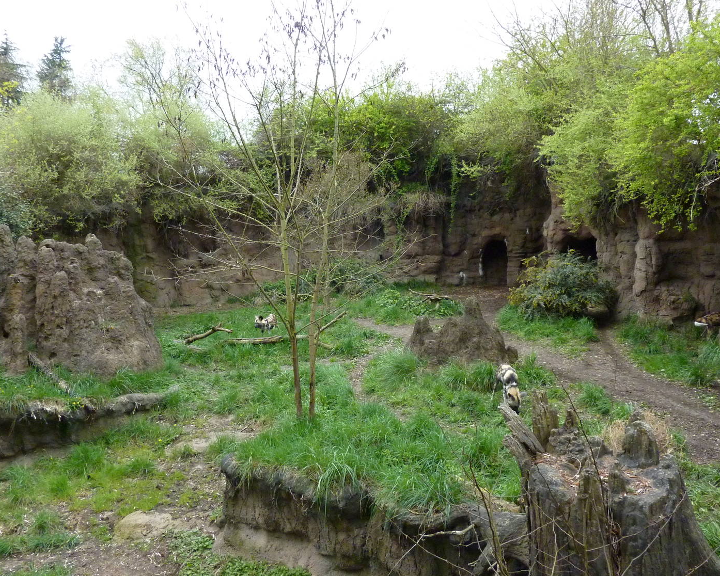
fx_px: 597
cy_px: 283
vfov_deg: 51.5
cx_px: 361
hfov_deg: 62.2
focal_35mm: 28
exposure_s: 1/500
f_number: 3.3
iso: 400
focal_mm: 4.1
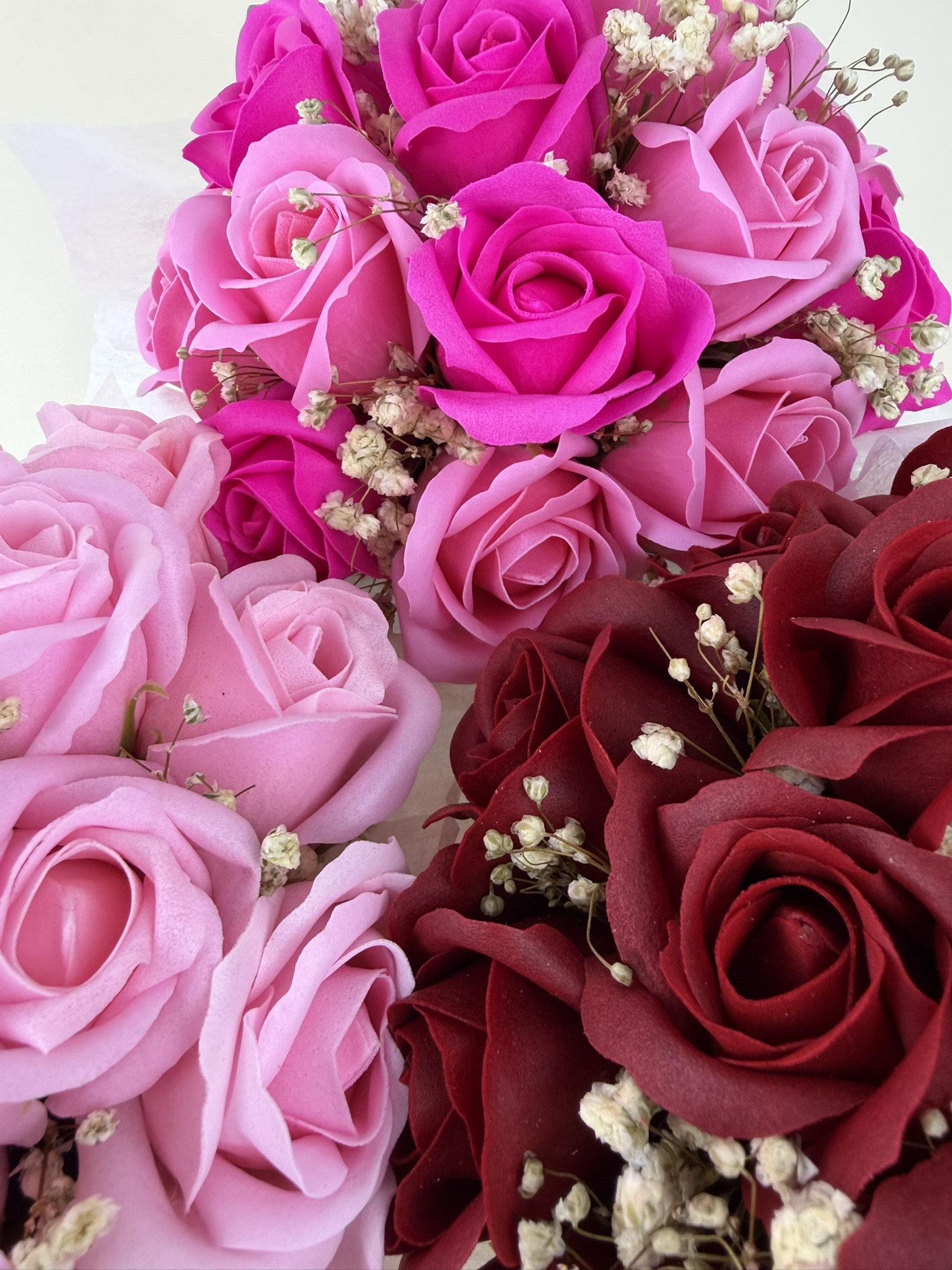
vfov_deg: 71.6
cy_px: 635
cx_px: 476
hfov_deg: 56.8
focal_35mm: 24
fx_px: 880
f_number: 2.2
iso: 100
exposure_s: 1/100
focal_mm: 2.22
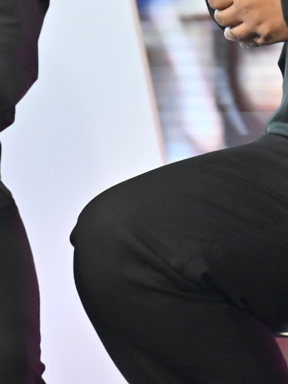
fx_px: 6160
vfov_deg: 3.6
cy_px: -211
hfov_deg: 2.7
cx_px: 449
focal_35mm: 555
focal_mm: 120
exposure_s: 1/400
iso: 1800
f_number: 4
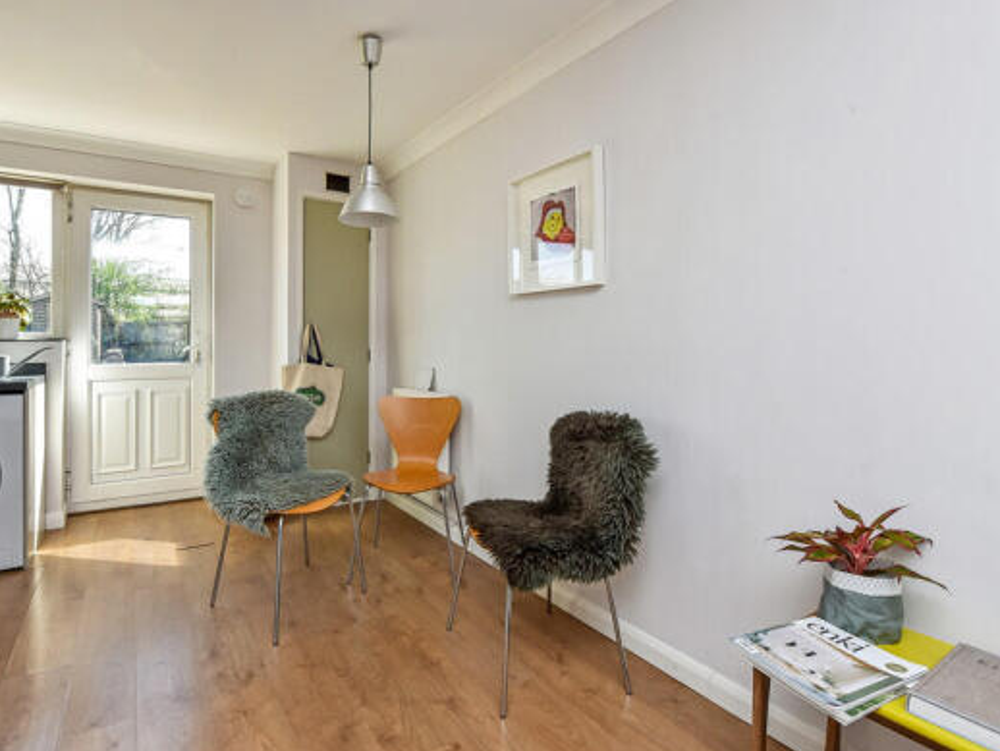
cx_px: 429
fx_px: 491
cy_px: 345
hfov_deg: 90.4
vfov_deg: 74.6
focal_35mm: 17
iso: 640
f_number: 9
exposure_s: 1/80
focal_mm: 14
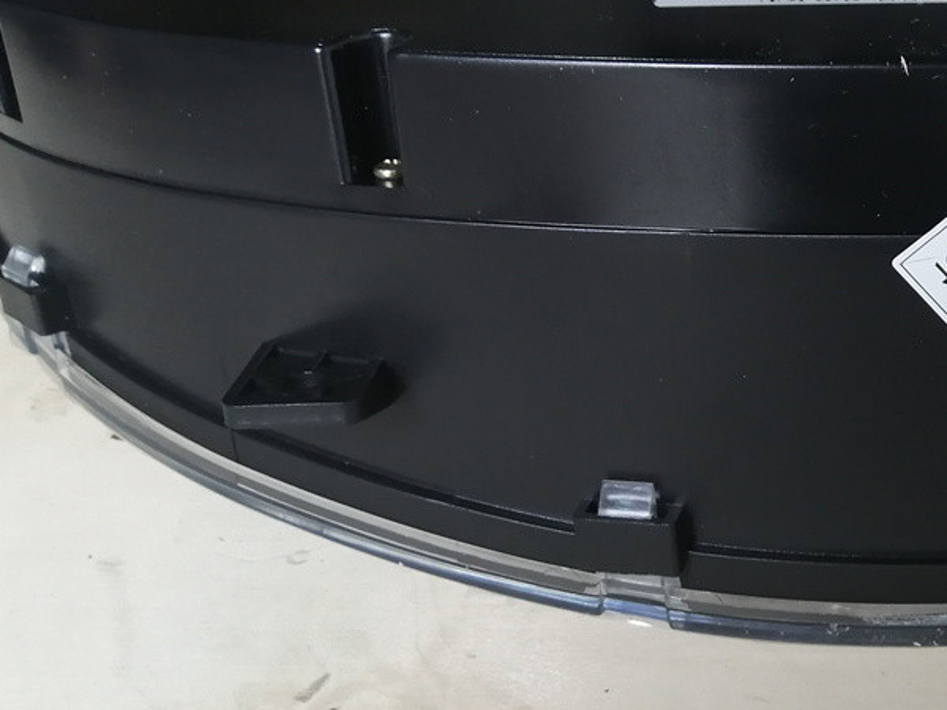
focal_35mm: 60
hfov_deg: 29.9
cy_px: 391
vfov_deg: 24.4
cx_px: 951
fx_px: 1641
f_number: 1.8
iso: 125
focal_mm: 3.88
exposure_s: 1/50
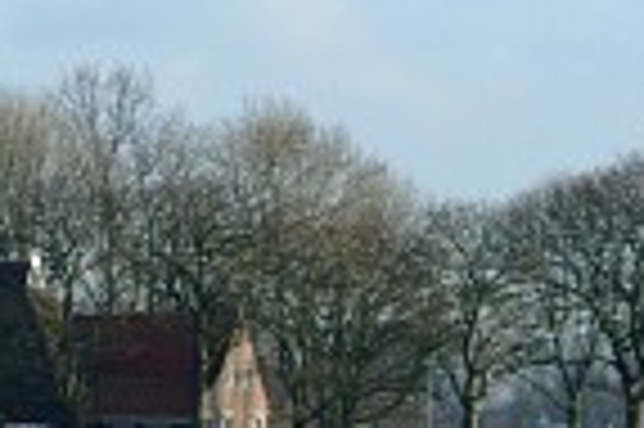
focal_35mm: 640
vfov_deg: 2.1
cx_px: -122
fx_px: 11436
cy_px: 219
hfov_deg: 3.2
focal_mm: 135
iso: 400
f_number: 13
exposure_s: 1/250
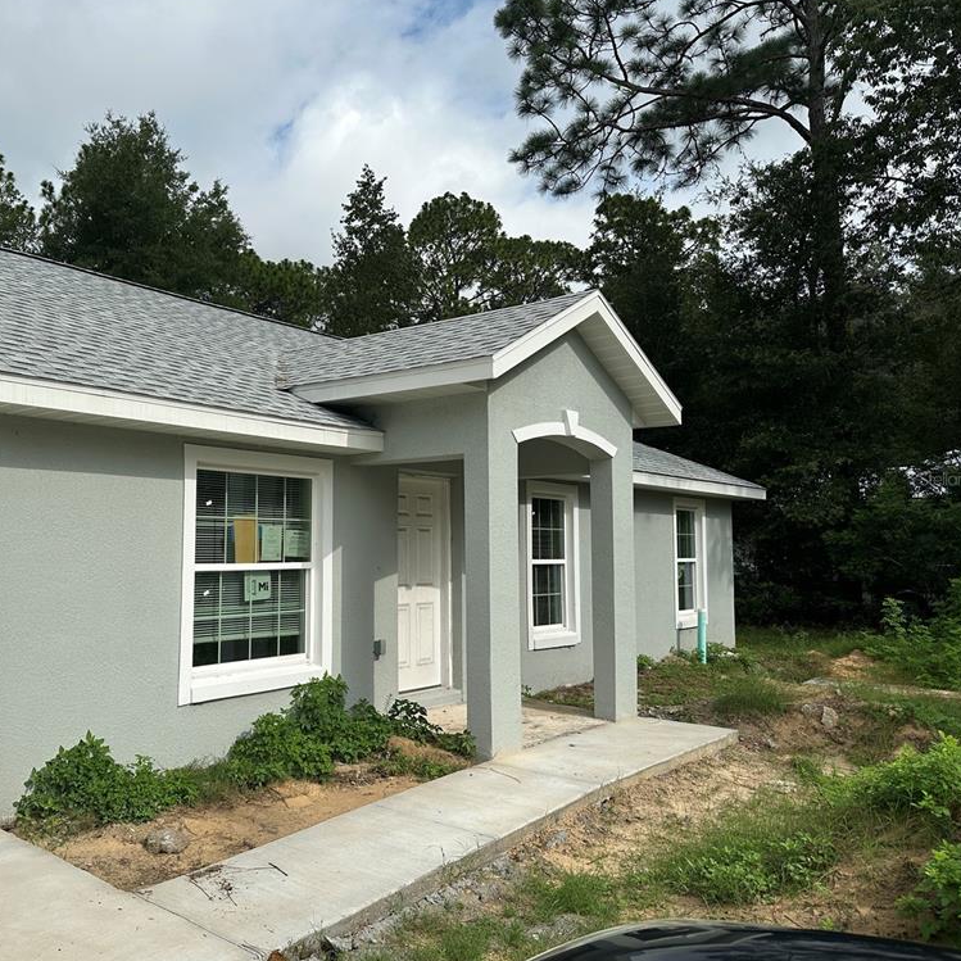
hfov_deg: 54.8
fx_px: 911
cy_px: 479
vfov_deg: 55.6
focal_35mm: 29
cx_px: 340
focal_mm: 6.86
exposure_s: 1/8197
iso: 80
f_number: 1.78
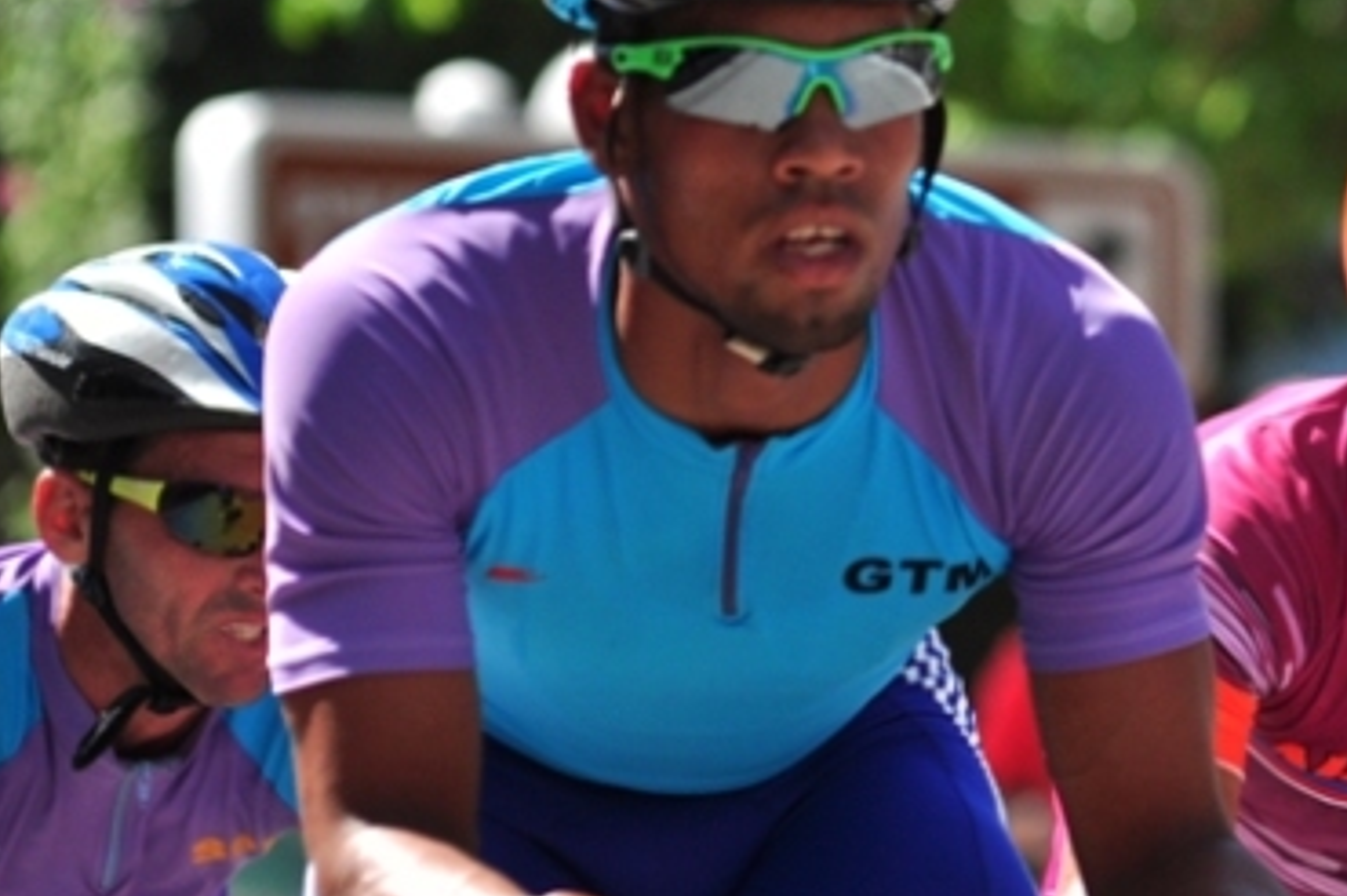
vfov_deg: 2.2
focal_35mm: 622
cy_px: 492
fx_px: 23252
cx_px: 968
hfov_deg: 3.3
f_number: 5
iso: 200
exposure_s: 1/1600
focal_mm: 200
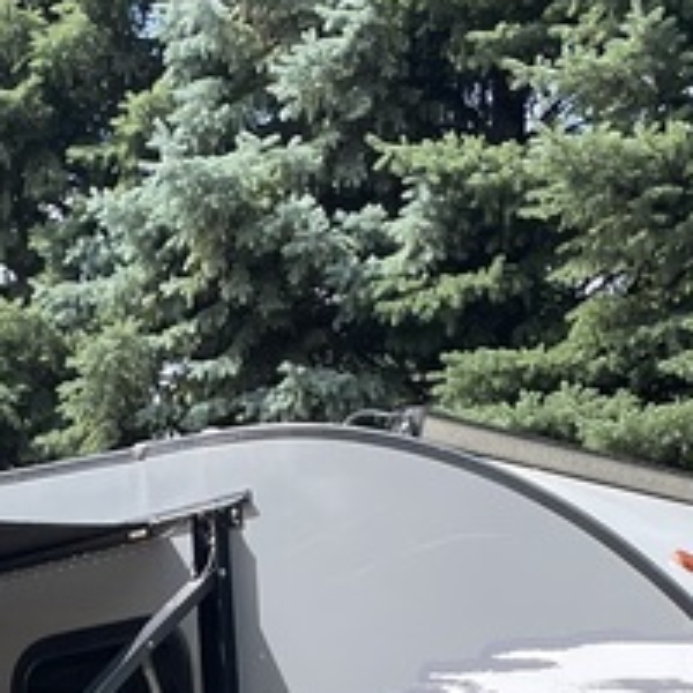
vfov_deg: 14.0
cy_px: 1095
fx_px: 2605
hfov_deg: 14.7
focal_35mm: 115
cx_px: -111
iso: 32
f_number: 1.6
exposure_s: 1/1984
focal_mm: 4.2
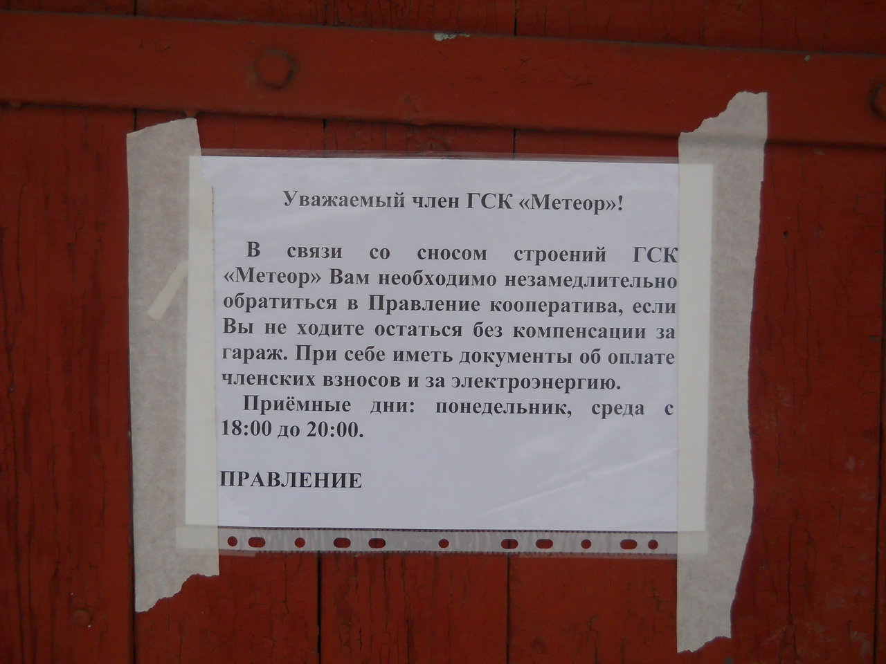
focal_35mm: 41
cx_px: 443
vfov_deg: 35.1
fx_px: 1049
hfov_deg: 45.8
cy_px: 332
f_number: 3.1
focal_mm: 6.72
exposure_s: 1/250
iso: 160
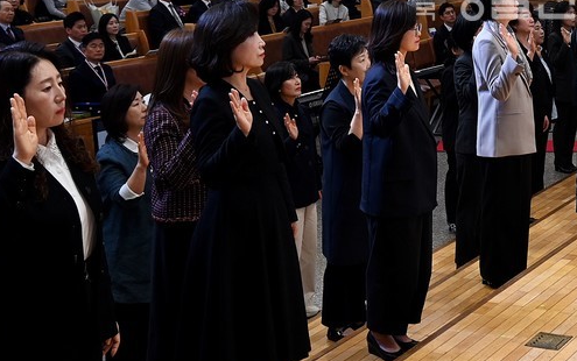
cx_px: 511
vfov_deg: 16.2
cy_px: -2
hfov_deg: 25.4
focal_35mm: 79
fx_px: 1243
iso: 200
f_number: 4
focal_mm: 20
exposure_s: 1/60
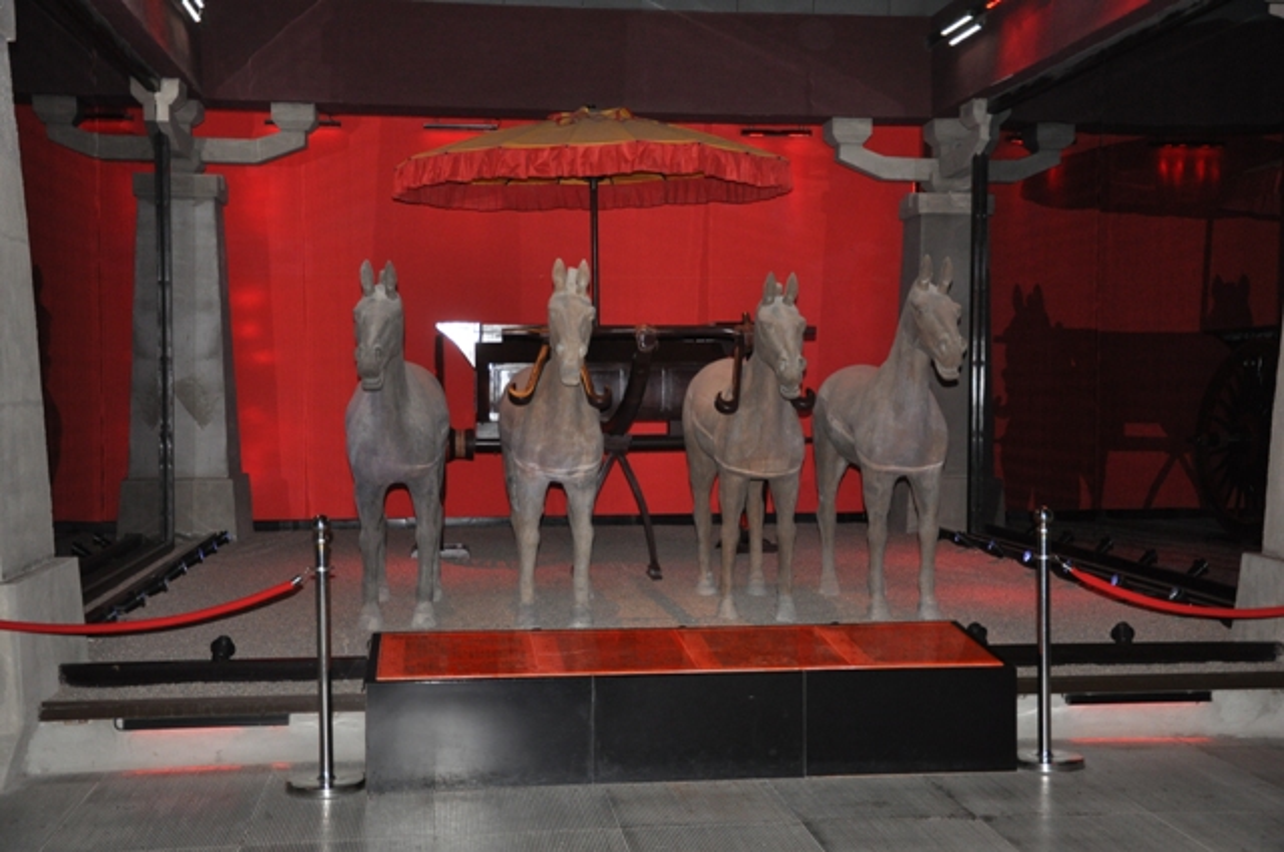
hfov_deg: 43.7
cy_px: 426
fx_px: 1603
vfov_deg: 29.8
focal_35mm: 45
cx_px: 642
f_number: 4.2
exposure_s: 1/60
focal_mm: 30
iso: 800
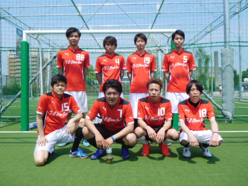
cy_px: 93
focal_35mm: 32
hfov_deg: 56.8
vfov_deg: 44.2
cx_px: 124
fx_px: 229
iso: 125
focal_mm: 5.7
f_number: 3.6
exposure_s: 1/1000
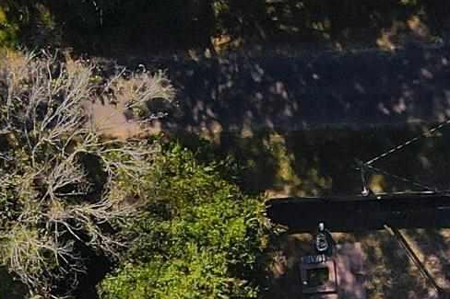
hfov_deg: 15.8
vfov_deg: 10.3
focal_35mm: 128
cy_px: 463
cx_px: 422
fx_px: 1599
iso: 100
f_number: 2.8
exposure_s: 1/1000
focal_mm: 4.5
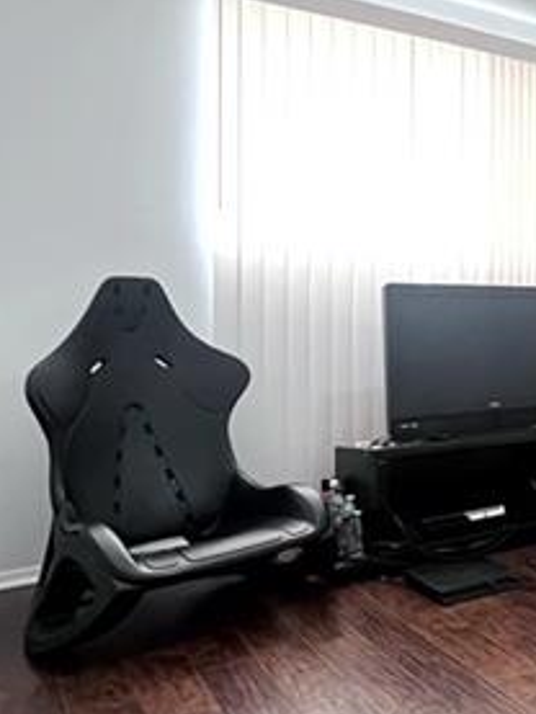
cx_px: 691
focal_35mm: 36
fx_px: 743
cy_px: 325
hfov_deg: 31.2
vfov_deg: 51.3
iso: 1000
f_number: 1.8
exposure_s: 1/41
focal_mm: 1.57
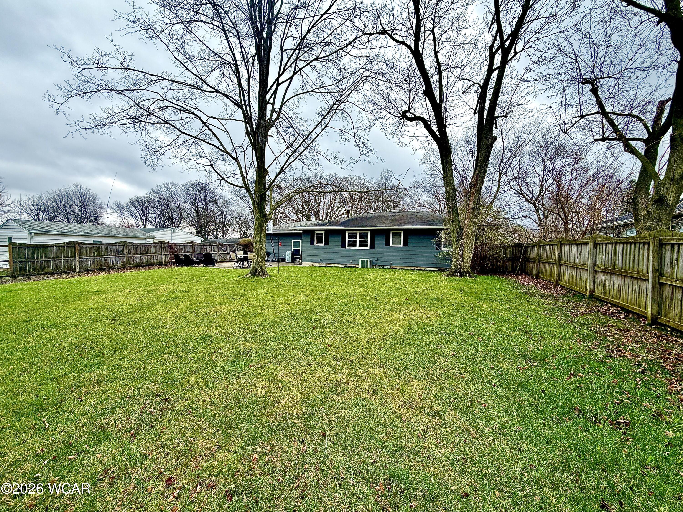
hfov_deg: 102.1
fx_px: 276
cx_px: 342
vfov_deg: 85.7
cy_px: 256
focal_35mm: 14
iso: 40
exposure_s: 1/613
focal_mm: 2.22
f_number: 2.2
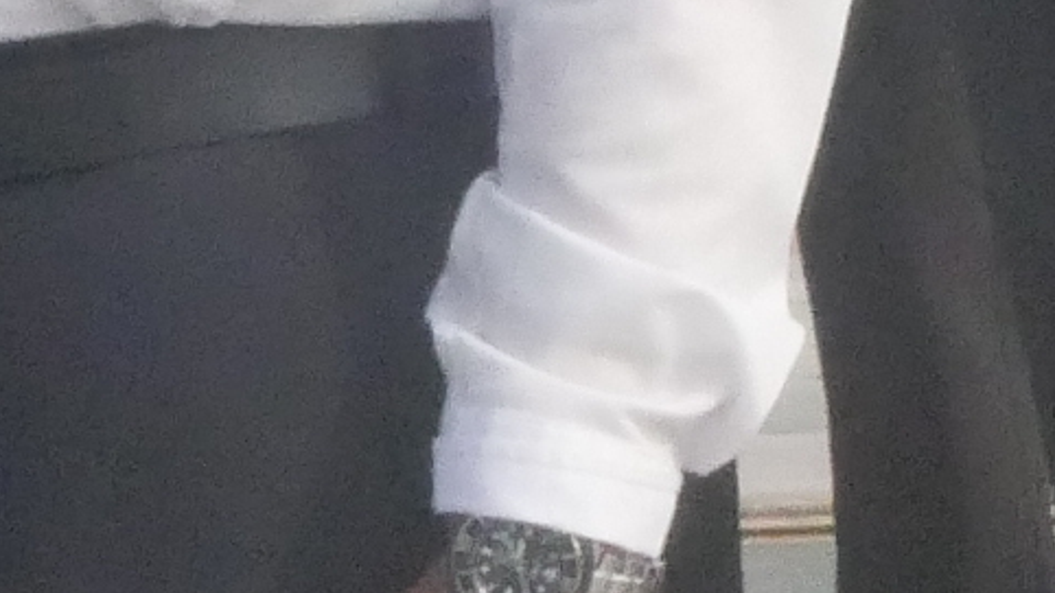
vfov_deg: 1.2
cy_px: 101
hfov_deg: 2.2
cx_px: -985
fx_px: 27999
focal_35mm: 1001
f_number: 22
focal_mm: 60
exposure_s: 1/1000
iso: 4000
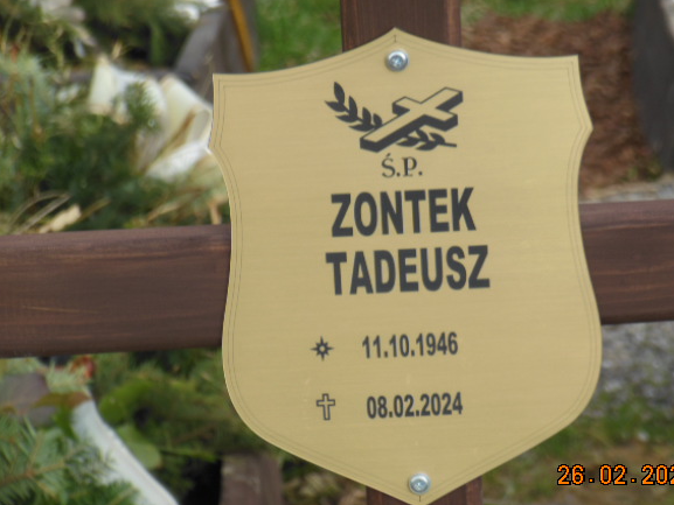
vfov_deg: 6.1
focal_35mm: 243
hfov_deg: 8.1
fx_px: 4732
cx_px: 354
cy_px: 250
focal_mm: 39.1
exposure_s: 1/160
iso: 125
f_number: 5.7
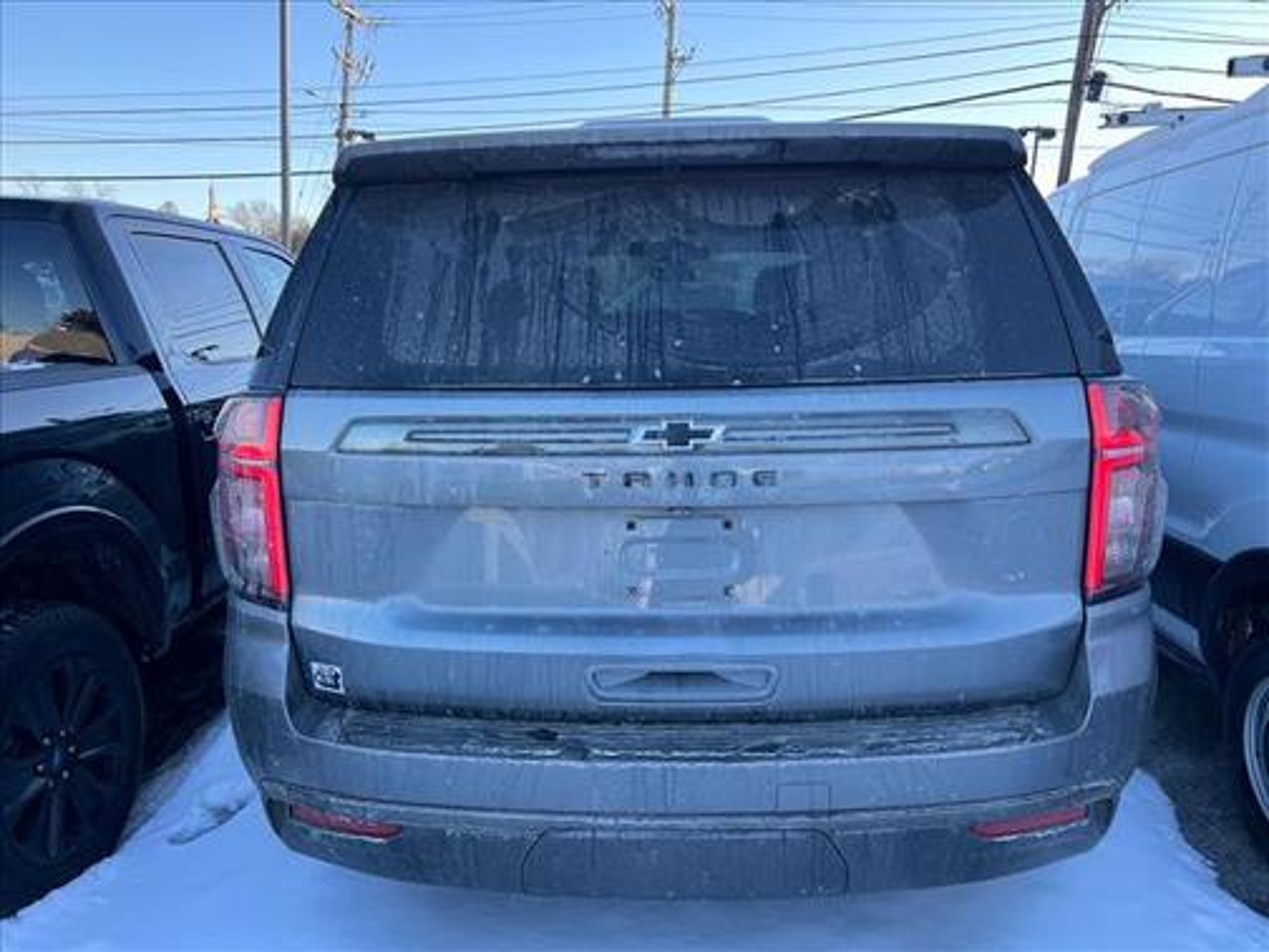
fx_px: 953
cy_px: 476
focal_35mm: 26
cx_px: 634
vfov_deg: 53.1
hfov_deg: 67.3
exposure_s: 1/398
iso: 50
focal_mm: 5.7
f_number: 1.5
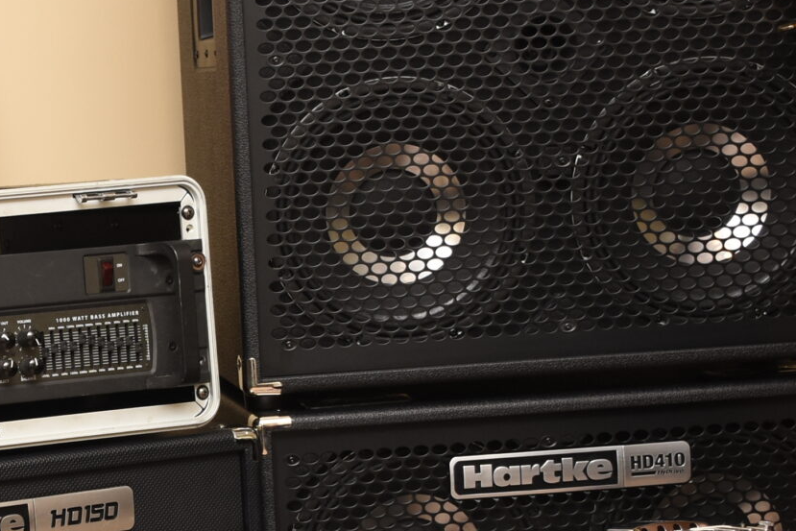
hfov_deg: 14.5
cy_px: 468
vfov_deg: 9.8
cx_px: -26
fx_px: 3074
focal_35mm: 139
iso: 400
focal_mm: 30
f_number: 5
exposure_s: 1/125
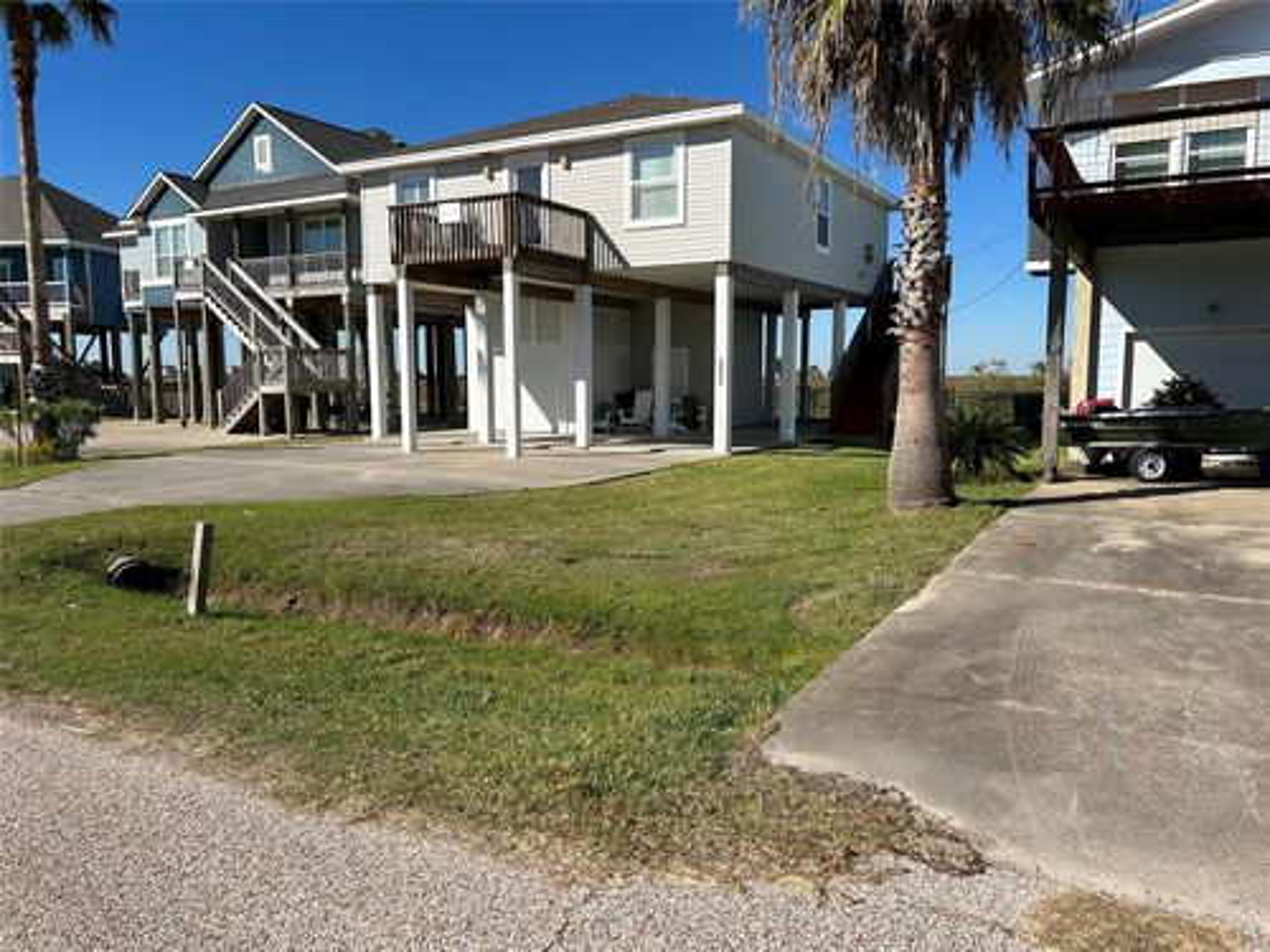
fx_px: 954
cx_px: 635
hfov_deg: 67.3
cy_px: 476
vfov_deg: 53.1
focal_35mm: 26
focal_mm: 5.7
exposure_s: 1/5076
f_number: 1.5
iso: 50
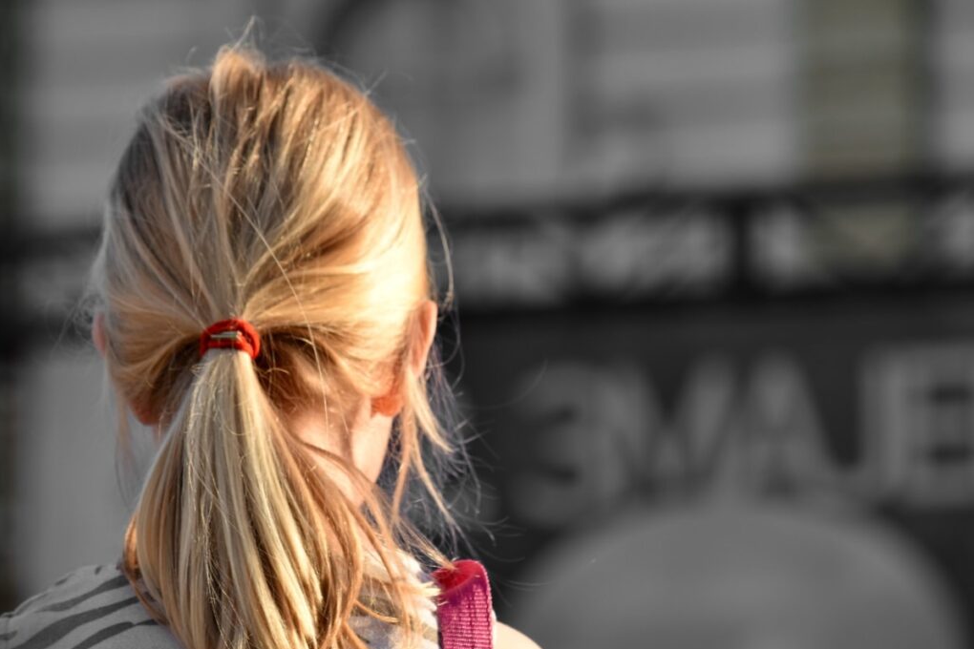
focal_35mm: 226
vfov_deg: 6.1
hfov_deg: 9.1
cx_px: 487
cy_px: 325
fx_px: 6114
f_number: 8
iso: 180
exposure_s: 1/250
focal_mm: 150
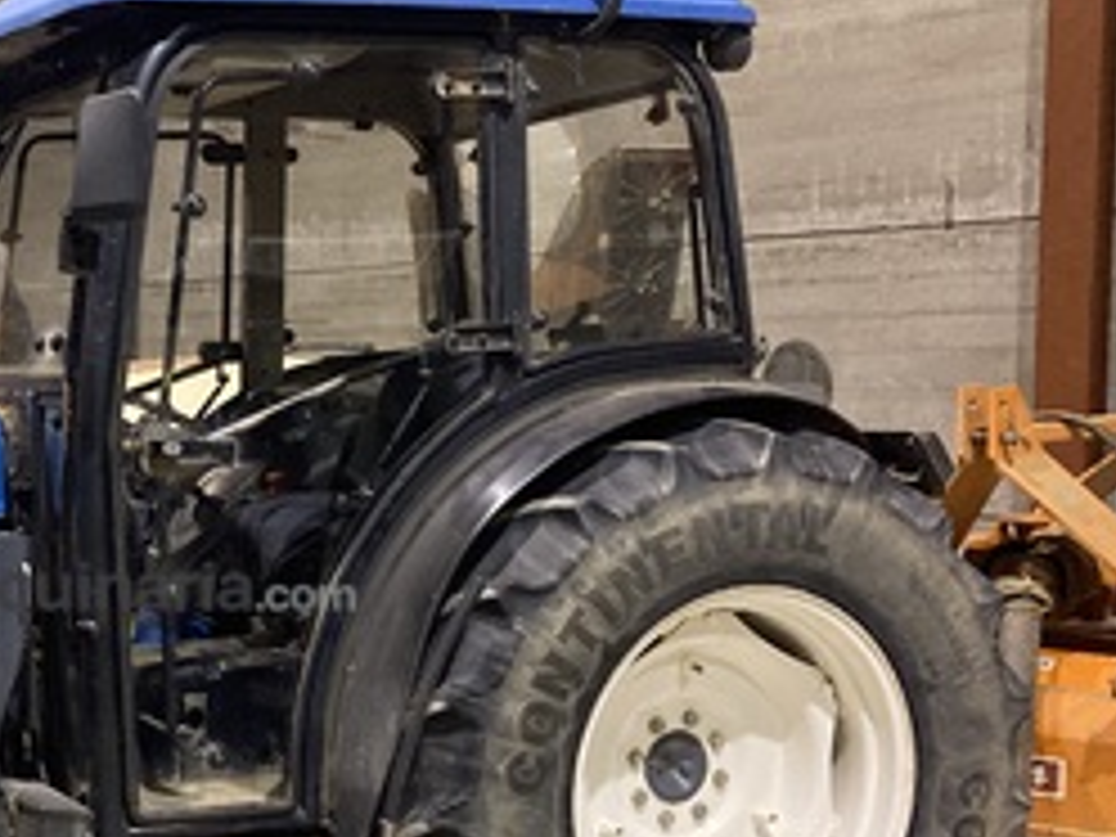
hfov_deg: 29.3
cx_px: 20
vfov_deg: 23.5
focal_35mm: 62
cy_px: 585
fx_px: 1999
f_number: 1.8
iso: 400
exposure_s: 1/33
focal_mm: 3.99
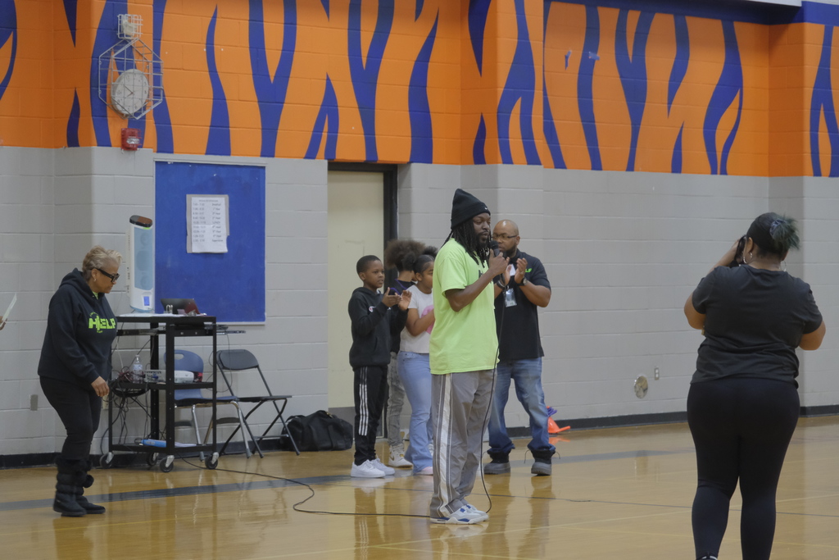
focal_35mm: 120
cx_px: 420
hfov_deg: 17.1
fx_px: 2797
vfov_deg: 11.4
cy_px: 280
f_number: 4
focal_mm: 80
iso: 3200
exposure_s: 1/120
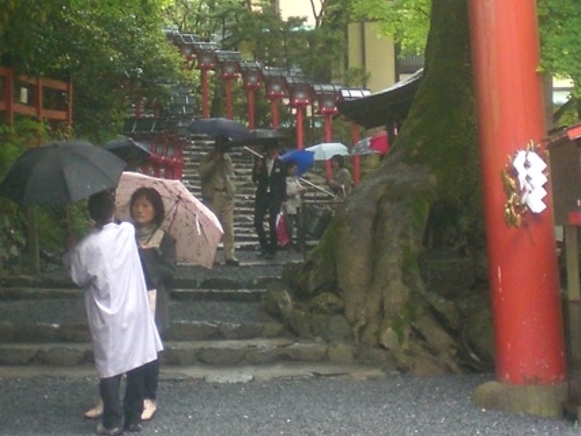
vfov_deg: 16.3
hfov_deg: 22.0
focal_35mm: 89
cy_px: 25
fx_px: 1493
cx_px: 339
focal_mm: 6.3
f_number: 3.1
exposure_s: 1/60
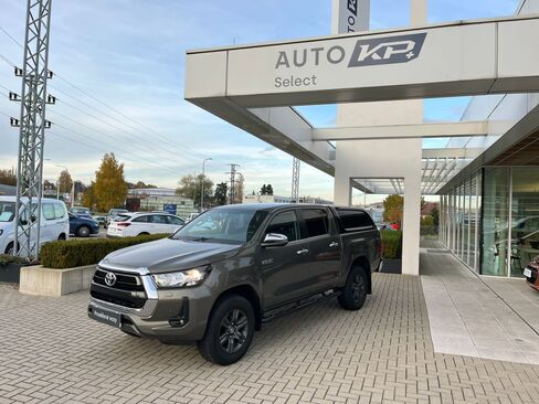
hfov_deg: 67.3
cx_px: 270
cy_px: 202
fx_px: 405
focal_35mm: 26
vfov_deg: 53.1
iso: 50
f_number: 1.6
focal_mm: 5.1
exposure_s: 1/171
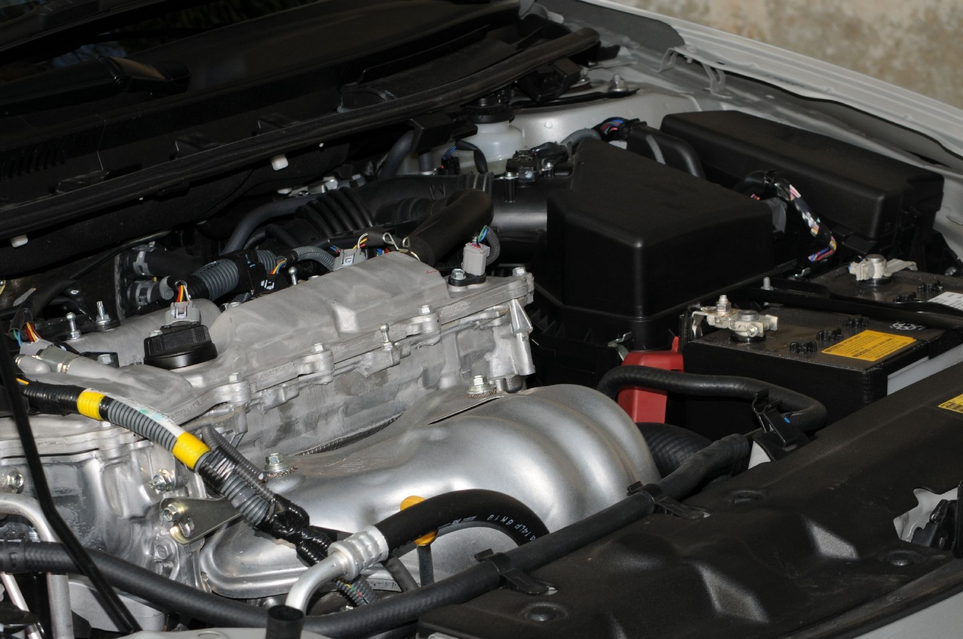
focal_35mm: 116
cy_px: 359
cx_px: 469
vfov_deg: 11.8
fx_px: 3091
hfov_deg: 17.7
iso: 200
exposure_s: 1/60
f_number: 8
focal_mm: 55
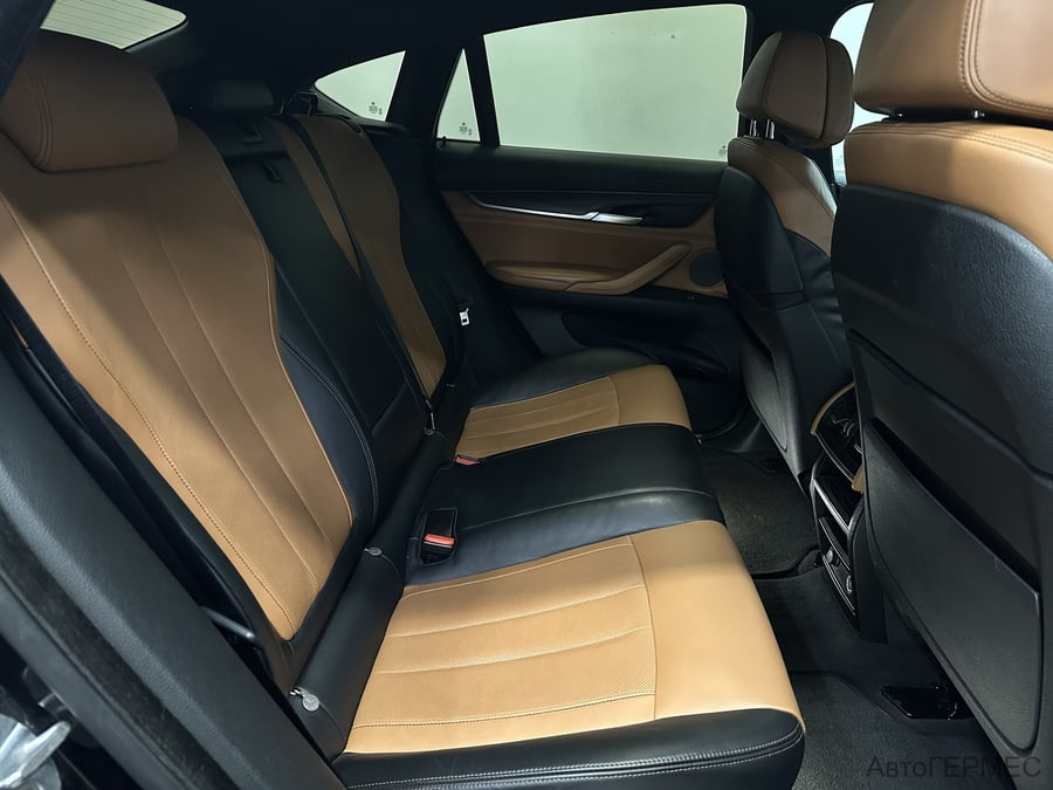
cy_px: 395
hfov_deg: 71.6
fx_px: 730
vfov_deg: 56.8
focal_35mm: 24
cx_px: 526
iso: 640
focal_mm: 6.86
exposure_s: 1/33
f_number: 1.78
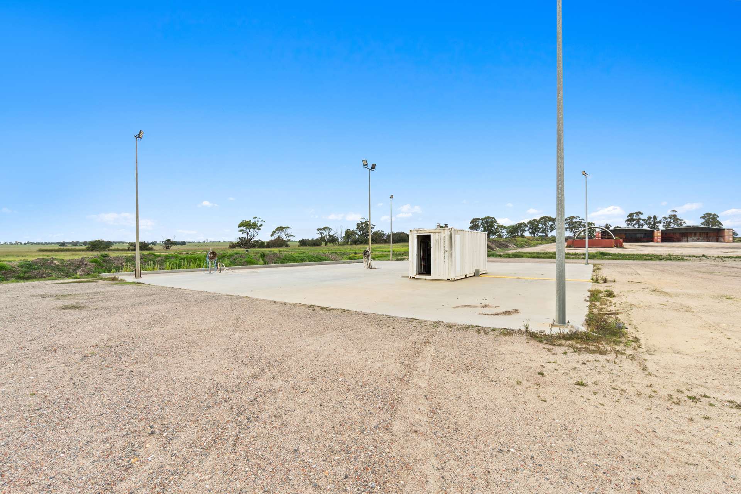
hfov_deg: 100.4
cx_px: 370
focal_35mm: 15
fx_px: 309
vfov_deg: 77.3
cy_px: 247
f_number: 8
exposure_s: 1/40
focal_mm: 10
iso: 100
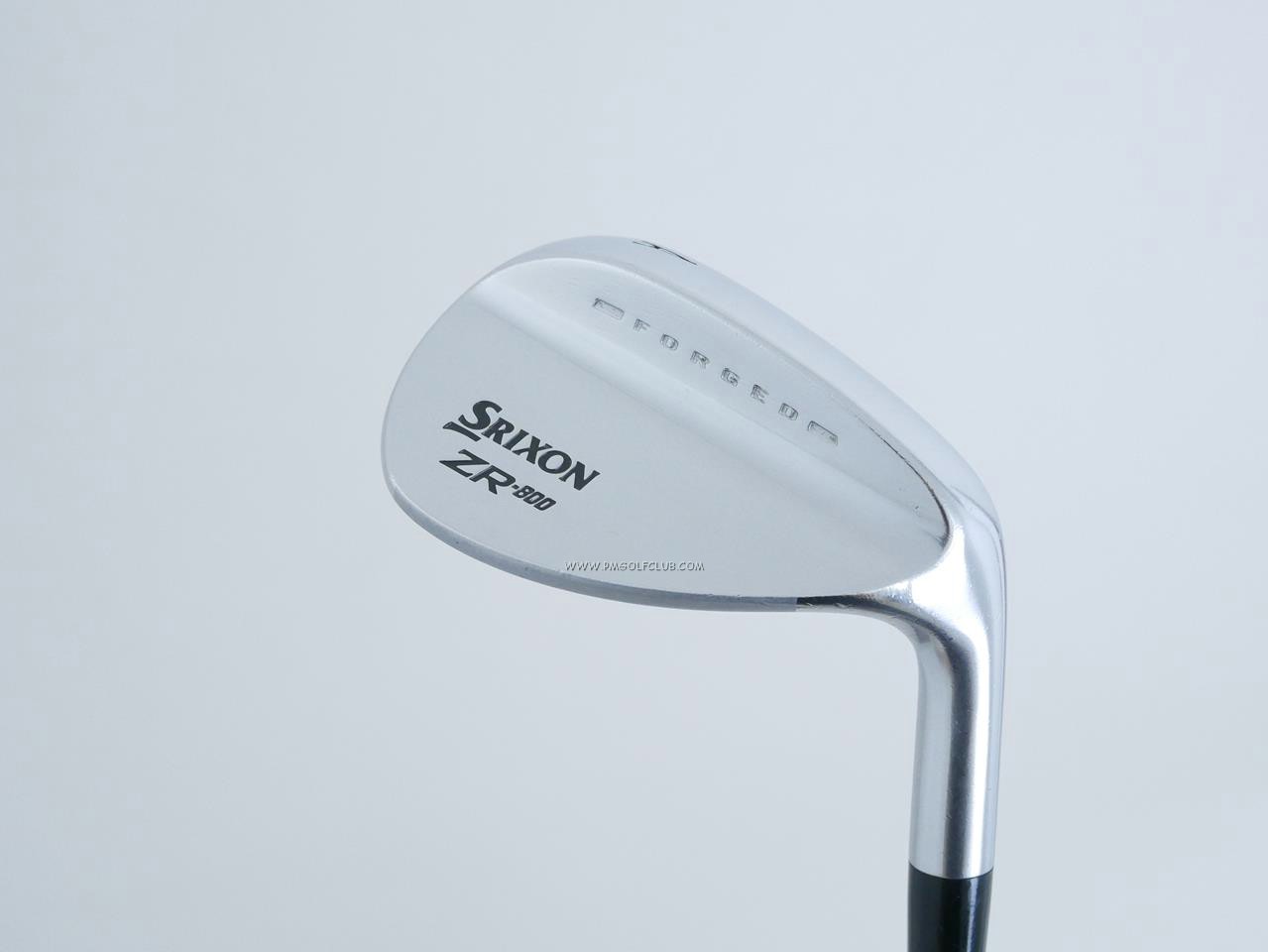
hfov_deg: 38.2
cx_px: 634
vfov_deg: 29.1
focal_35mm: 50
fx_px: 1832
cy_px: 476
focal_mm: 25
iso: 1600
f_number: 4.5
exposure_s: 1/100
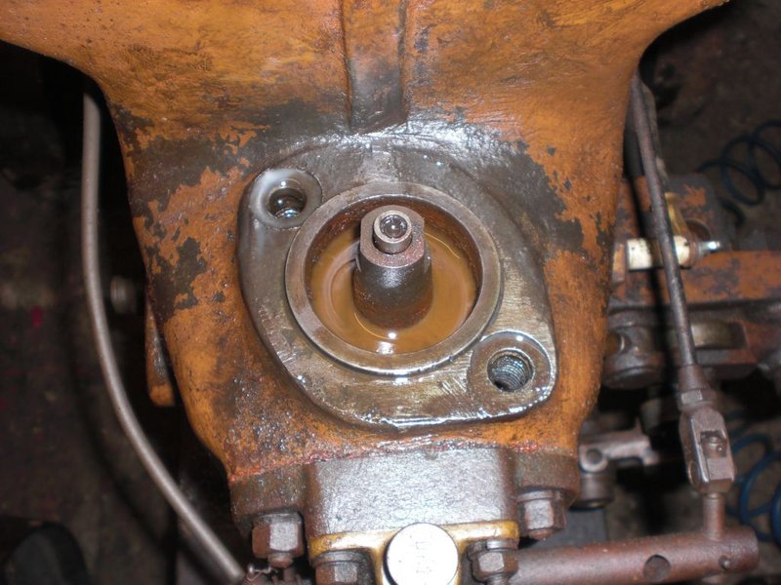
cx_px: 390
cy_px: 292
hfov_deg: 49.0
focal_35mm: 38
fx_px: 857
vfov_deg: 37.7
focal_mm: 6.3
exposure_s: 1/60
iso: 64
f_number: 3.1
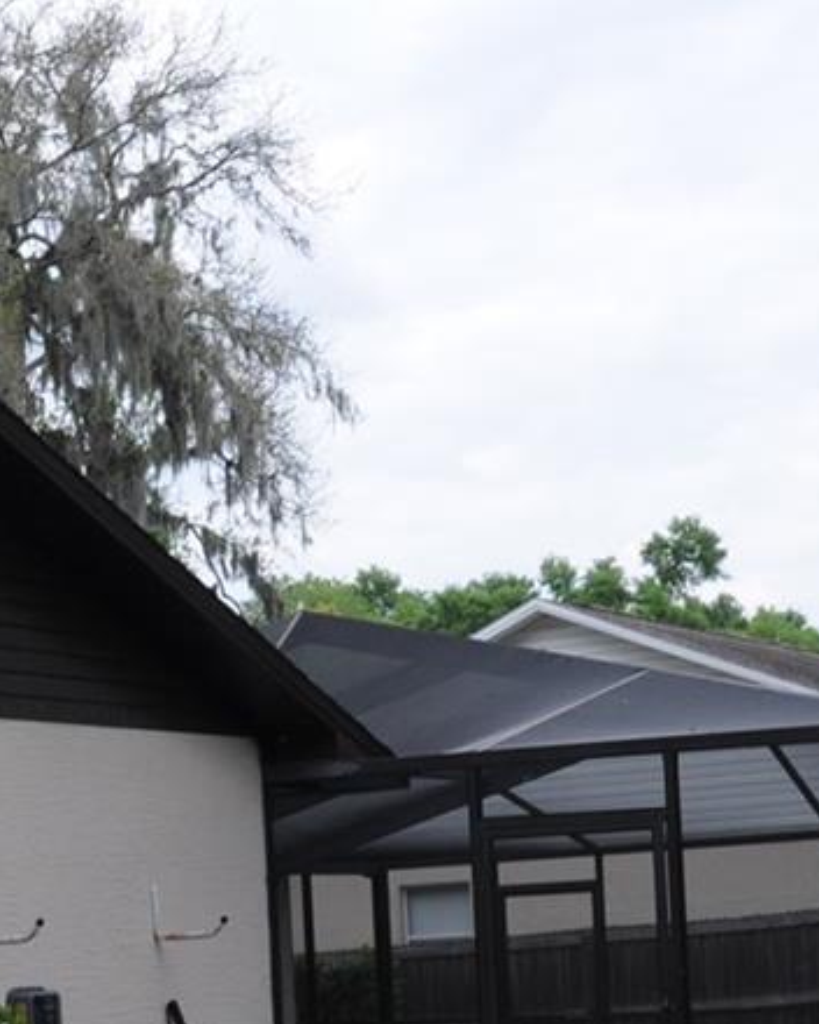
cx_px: -188
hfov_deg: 16.0
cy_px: 898
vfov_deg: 20.4
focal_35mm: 92
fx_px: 2788
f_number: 8
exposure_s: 1/250
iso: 200
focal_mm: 18
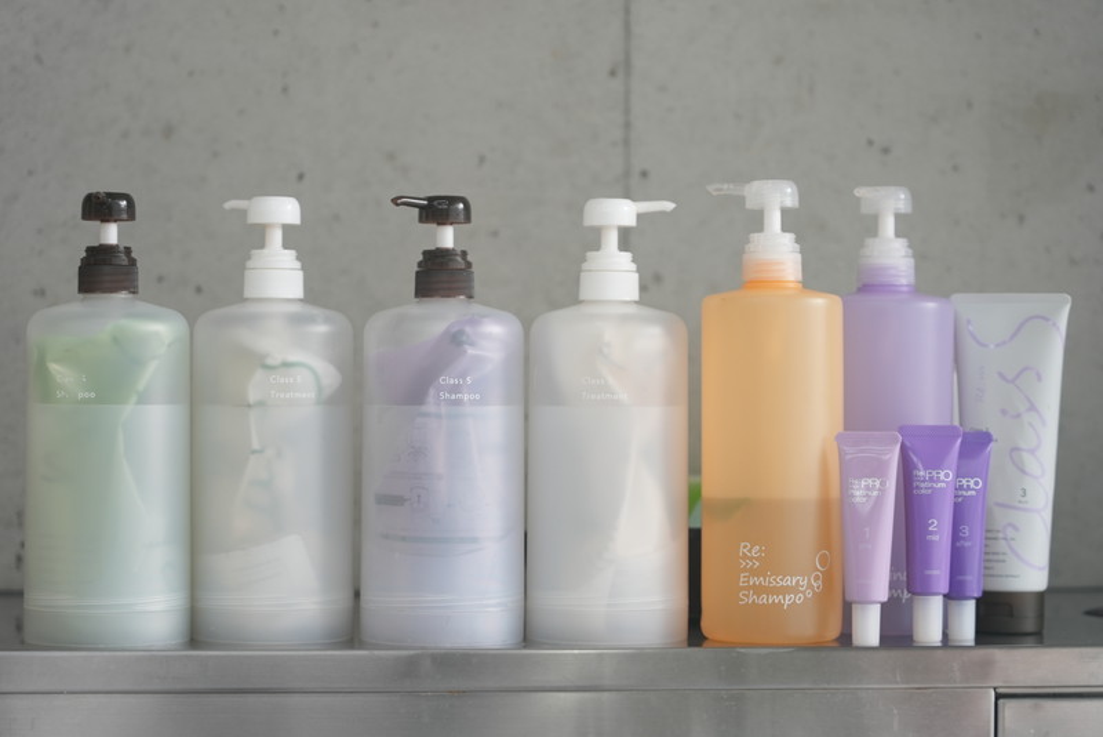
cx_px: 552
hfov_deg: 20.4
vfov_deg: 13.7
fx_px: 3065
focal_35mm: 100
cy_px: 368
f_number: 4
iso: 640
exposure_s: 1/100
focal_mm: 100
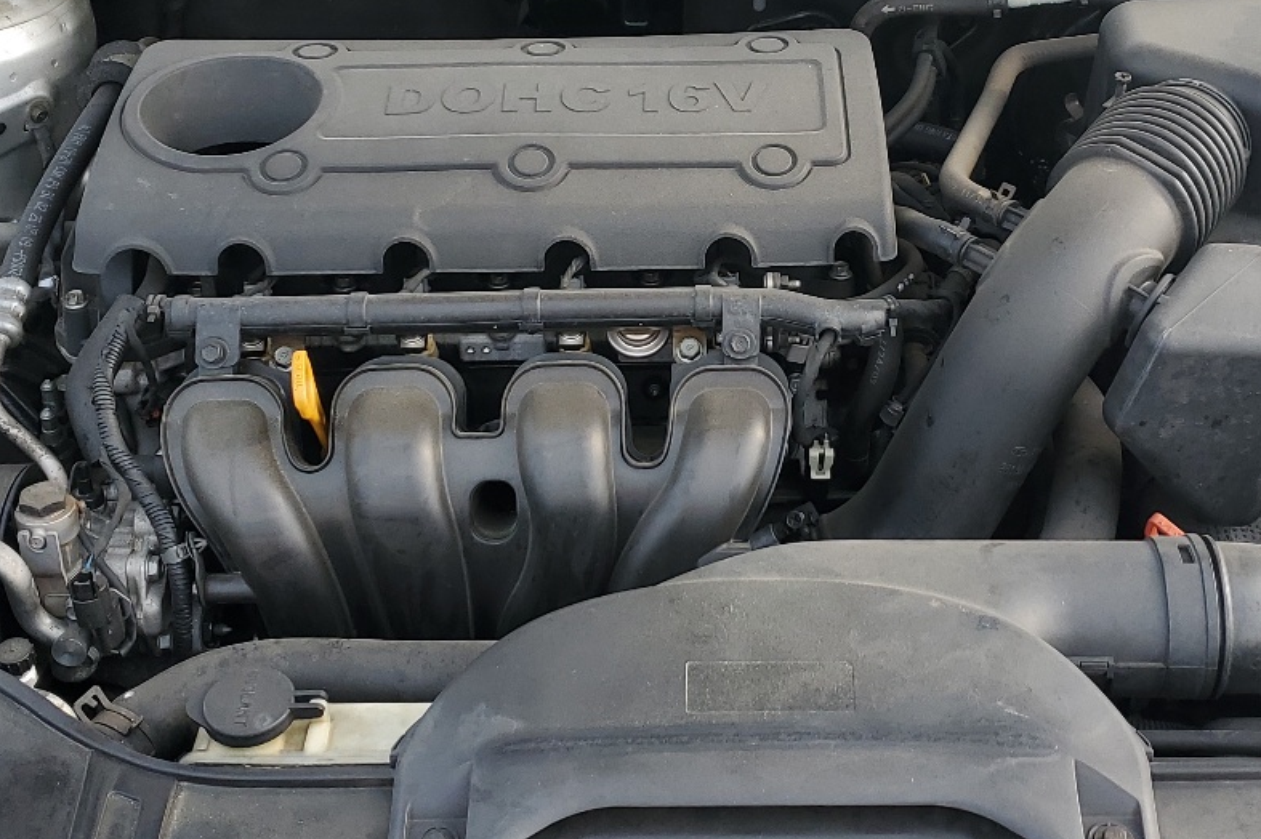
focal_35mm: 55
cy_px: 207
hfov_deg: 36.3
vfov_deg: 24.3
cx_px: 636
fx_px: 1926
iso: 50
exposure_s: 1/385
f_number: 1.5
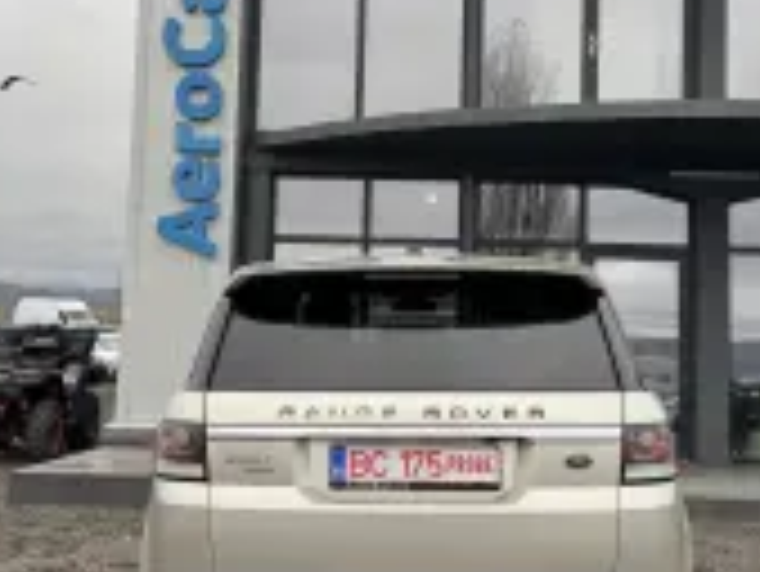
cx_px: 382
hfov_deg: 37.5
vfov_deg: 28.5
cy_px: 230
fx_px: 1121
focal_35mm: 51
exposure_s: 1/442
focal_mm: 6.76
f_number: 1.78
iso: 80
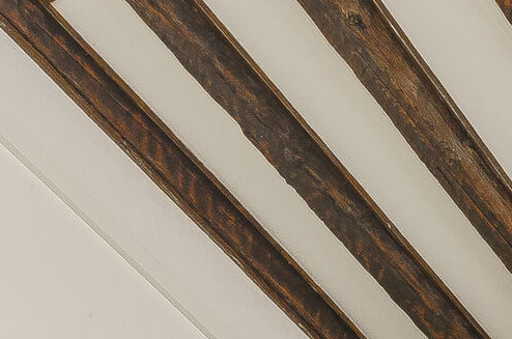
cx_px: 636
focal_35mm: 85
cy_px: 531
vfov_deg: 14.7
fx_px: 1206
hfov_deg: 21.9
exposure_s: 1/125
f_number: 8
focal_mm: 10
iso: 200
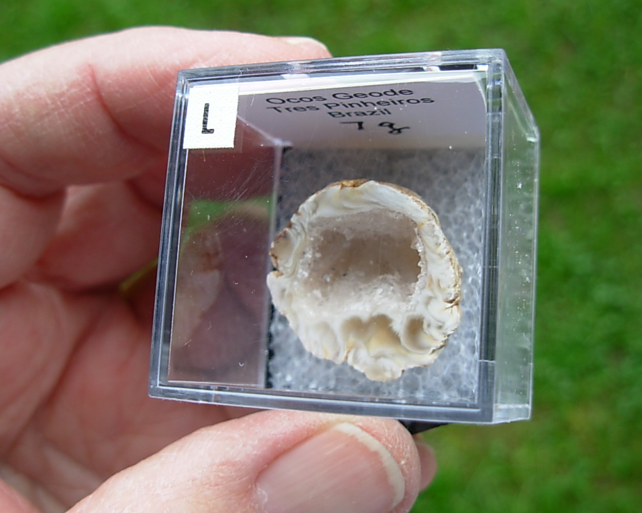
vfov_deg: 37.3
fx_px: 760
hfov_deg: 45.8
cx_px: 341
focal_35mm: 40
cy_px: 257
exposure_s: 1/49.4
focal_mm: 6.3
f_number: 2.9
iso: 50
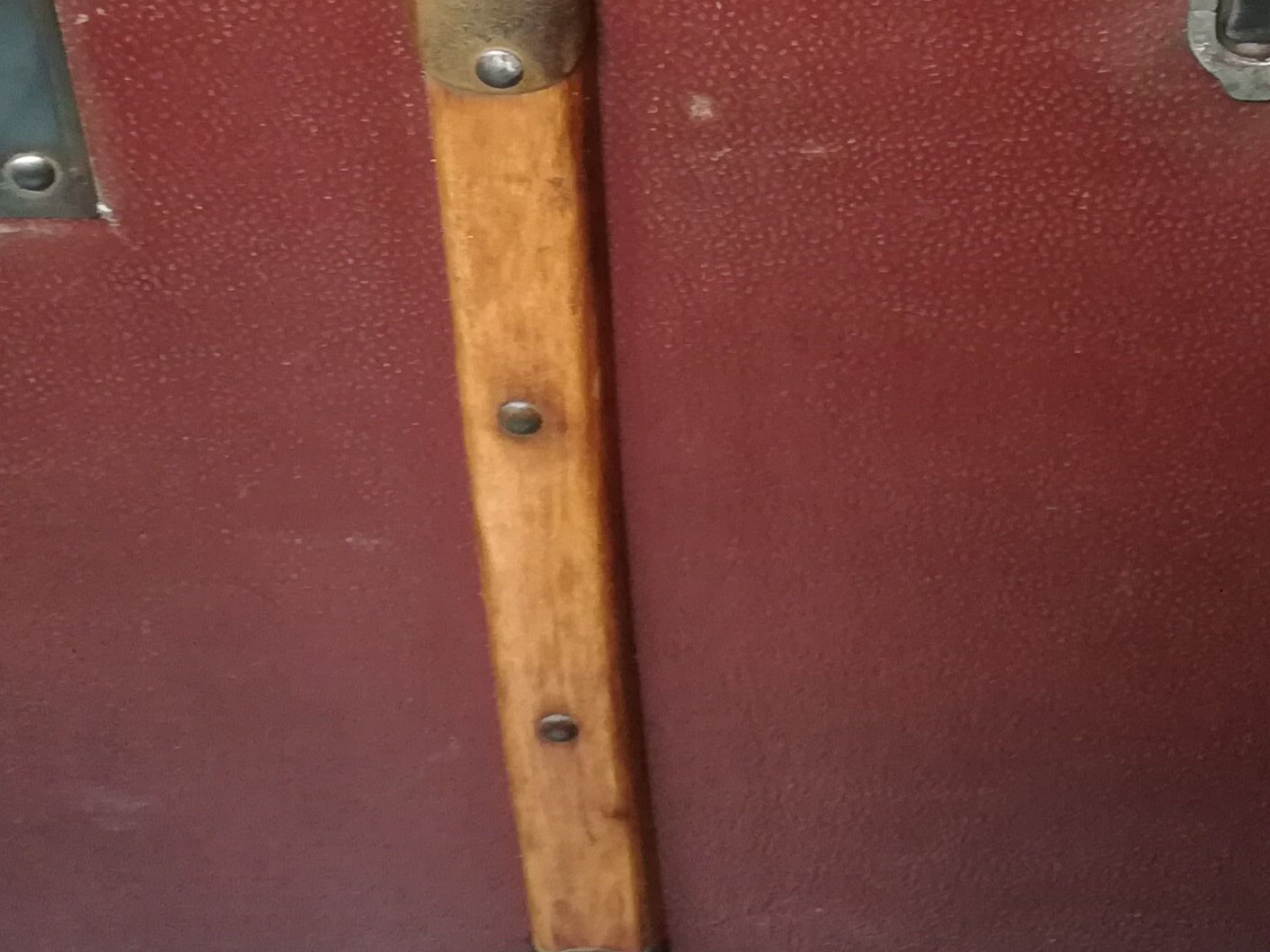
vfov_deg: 19.8
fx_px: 2678
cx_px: 683
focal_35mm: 73
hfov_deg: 26.7
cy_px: 109
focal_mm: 3.83
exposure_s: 1/33.3
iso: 200
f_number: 2.2
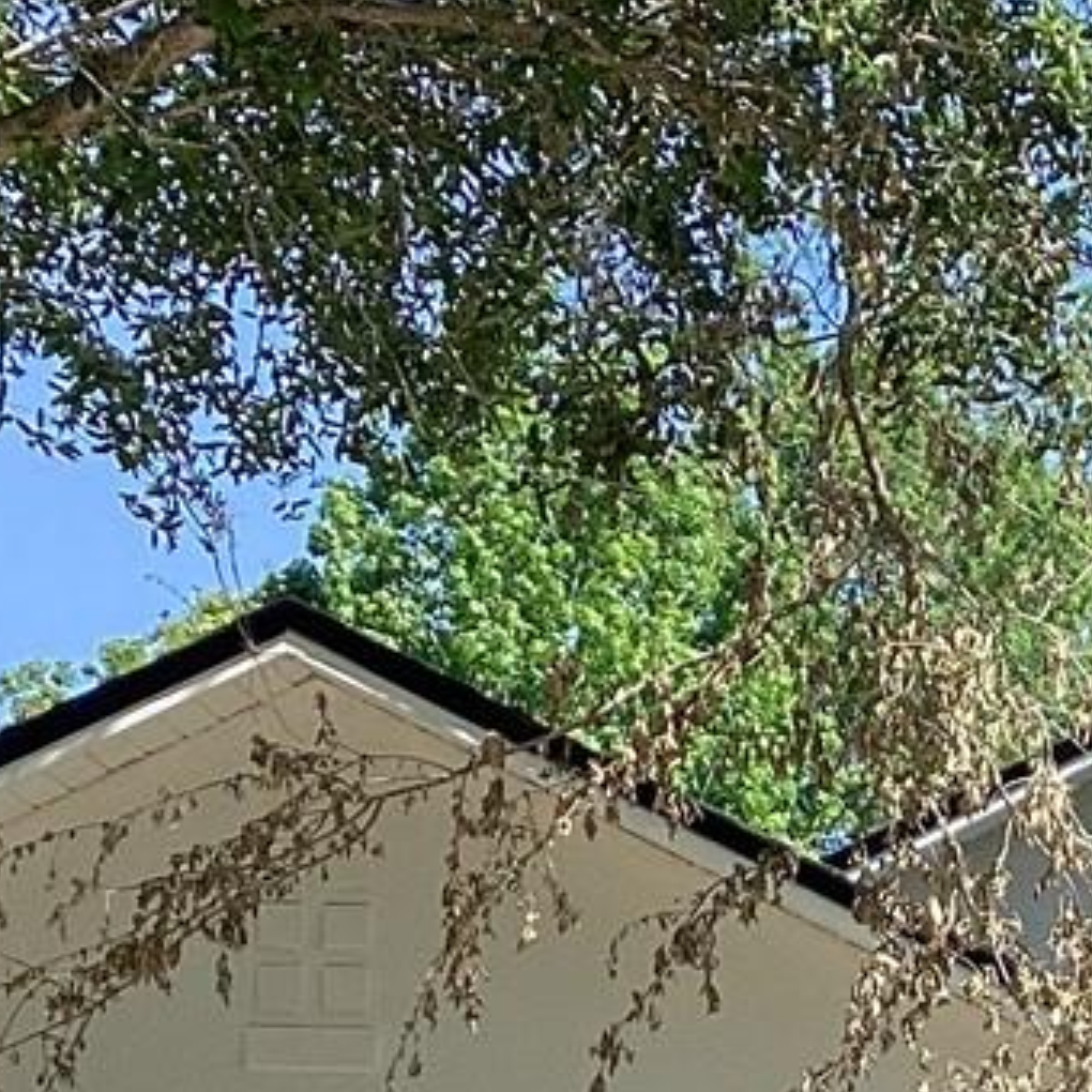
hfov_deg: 13.1
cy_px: 1304
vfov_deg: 13.2
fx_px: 4604
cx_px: 1391
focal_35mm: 129
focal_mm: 3.3
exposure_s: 1/536
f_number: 2.4
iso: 25
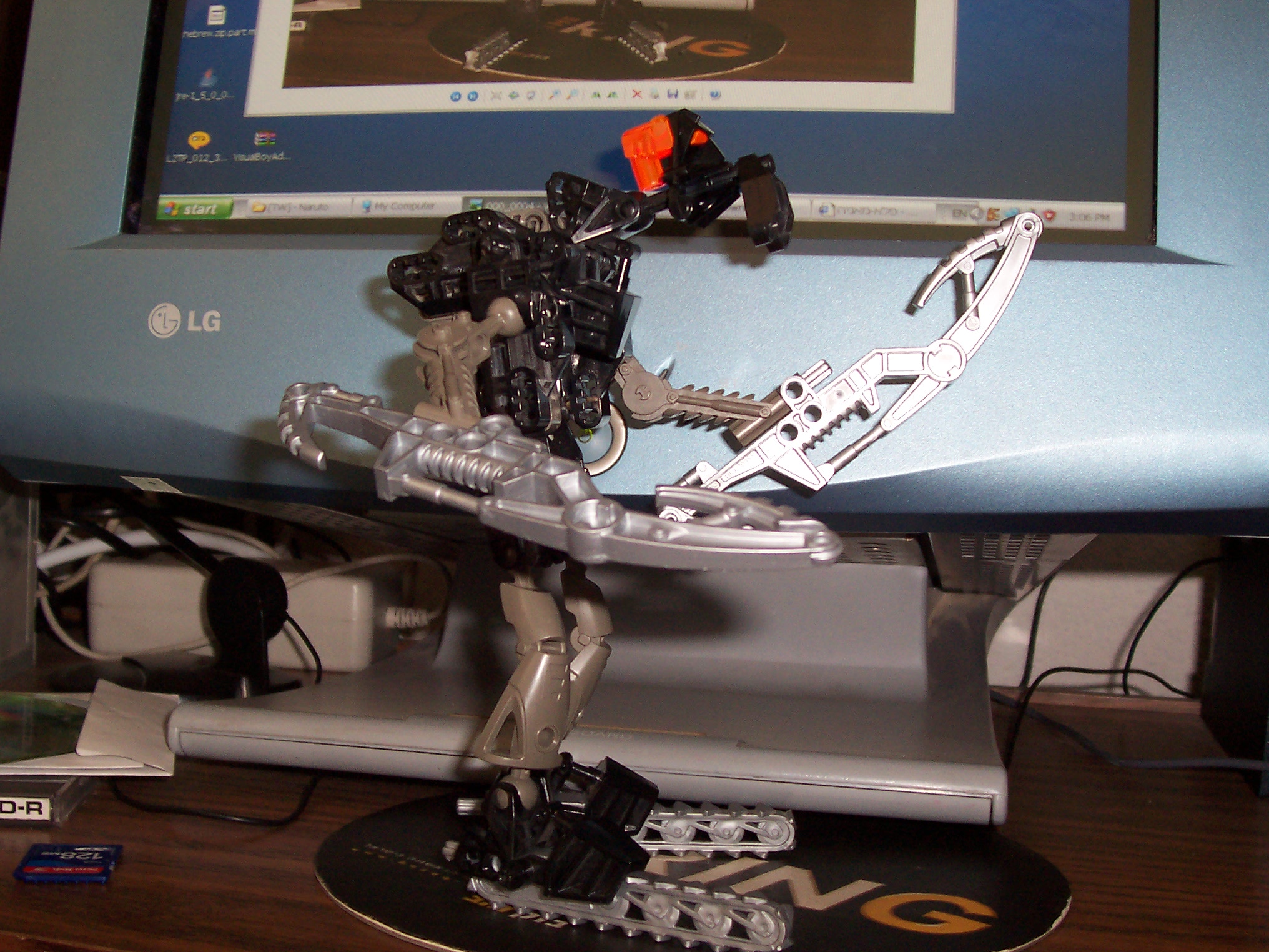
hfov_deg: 41.2
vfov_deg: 31.5
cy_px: 476
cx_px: 634
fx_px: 1686
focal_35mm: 46
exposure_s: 1/60
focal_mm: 7
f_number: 3
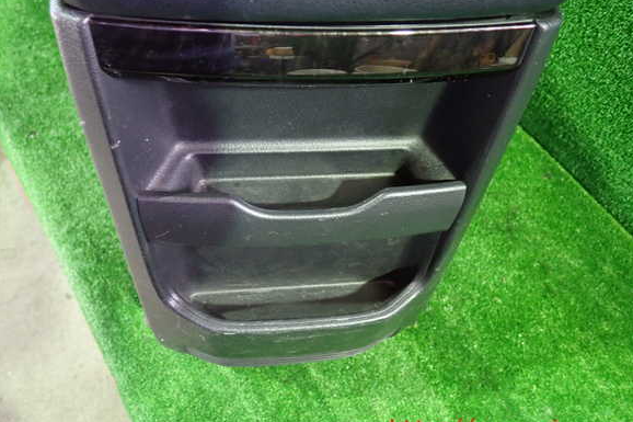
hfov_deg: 67.4
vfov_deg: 47.9
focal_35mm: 27
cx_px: 309
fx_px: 475
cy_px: 197
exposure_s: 1/30
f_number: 2
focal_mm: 4.5
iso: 800
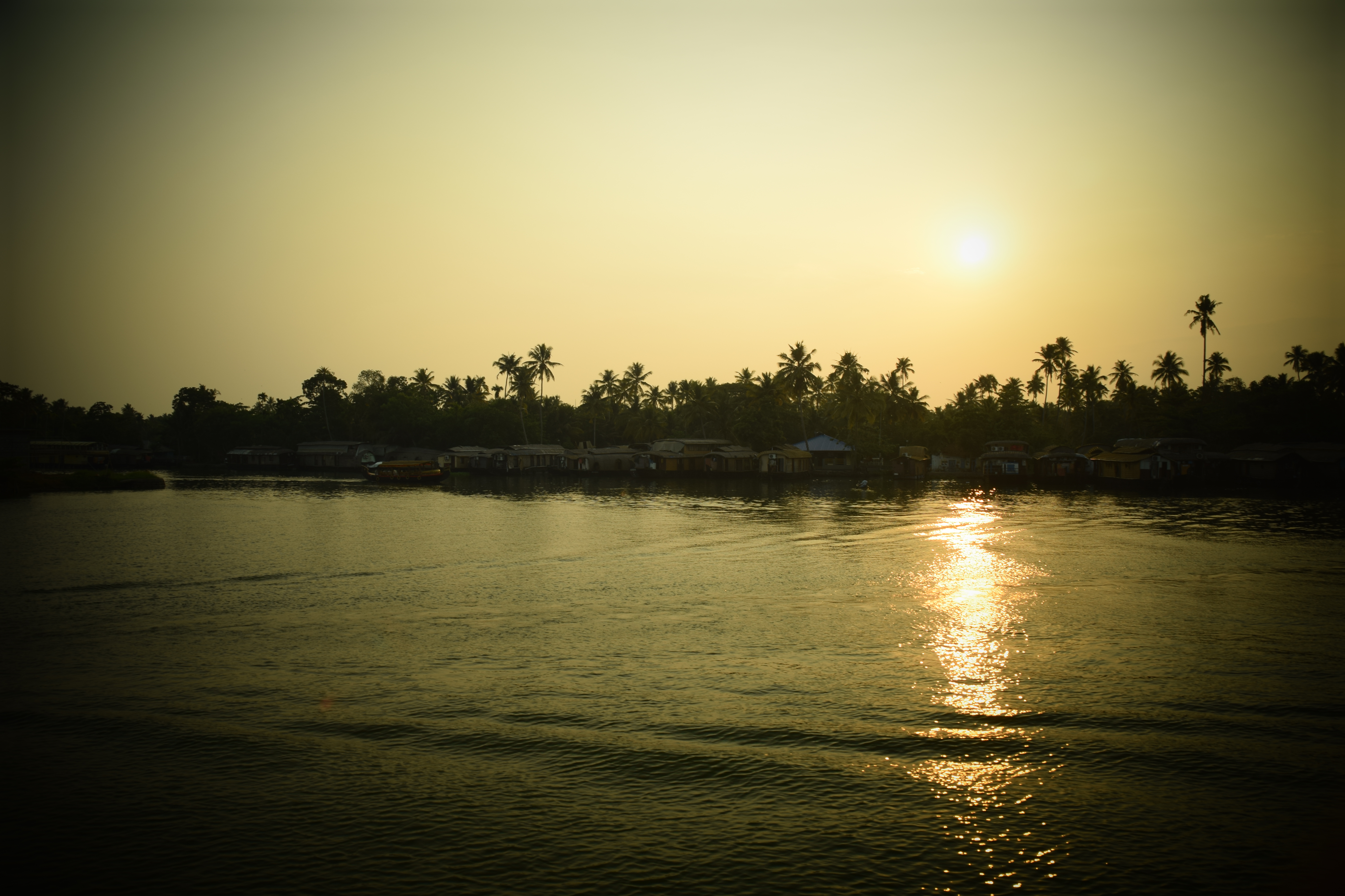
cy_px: 448
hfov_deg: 67.4
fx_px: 1009
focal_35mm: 27
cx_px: 672
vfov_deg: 47.9
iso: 100
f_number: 9
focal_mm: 18
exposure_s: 1/200
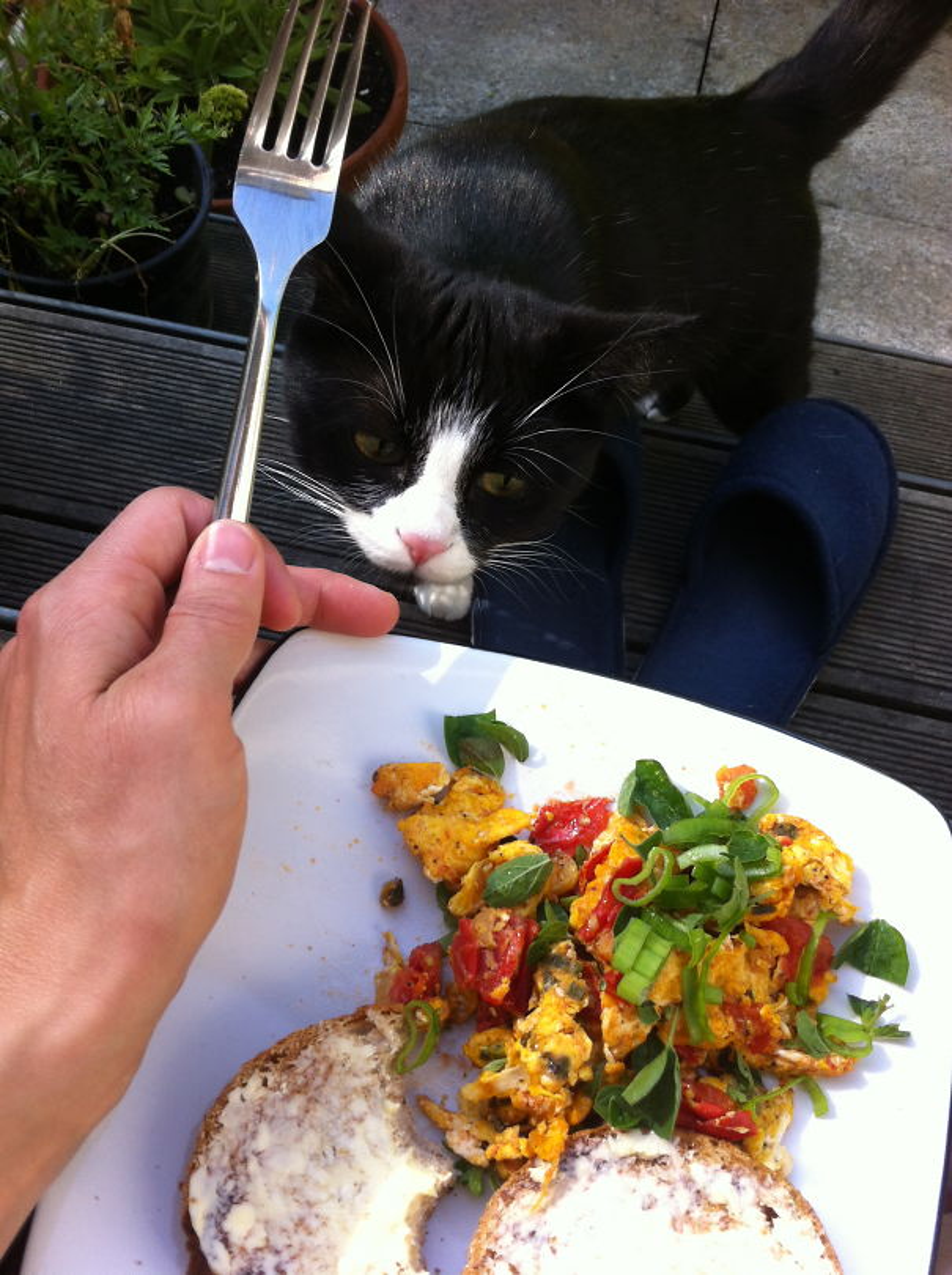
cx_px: 476
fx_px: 1287
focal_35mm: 35
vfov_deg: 52.7
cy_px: 638
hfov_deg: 40.6
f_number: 2.8
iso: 80
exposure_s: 1/136
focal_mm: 3.85
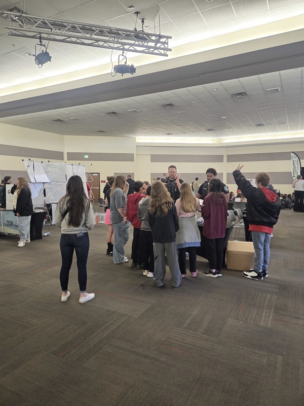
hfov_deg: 58.9
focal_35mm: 23
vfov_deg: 73.9
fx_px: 269
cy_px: 203
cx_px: 152
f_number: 1.8
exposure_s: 1/120
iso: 500
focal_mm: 5.4
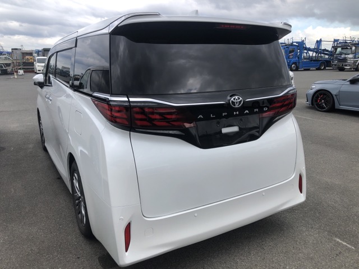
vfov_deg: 49.7
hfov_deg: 63.4
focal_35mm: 28
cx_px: 180
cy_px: 134
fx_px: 290
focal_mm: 3.99
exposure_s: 1/649
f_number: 1.8
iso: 20
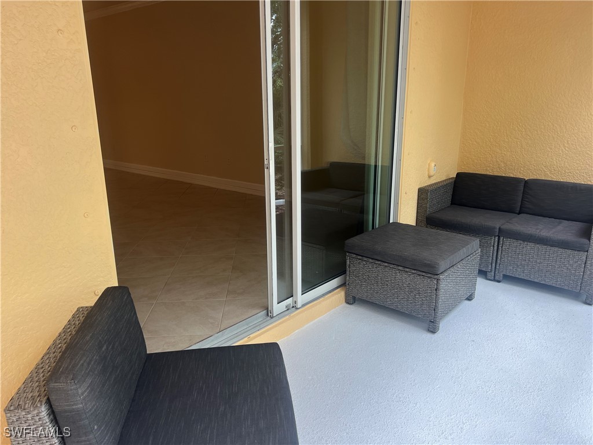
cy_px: 222
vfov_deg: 53.1
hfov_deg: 67.3
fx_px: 445
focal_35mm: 26
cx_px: 296
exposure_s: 1/120
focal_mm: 5.7
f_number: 1.5
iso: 64
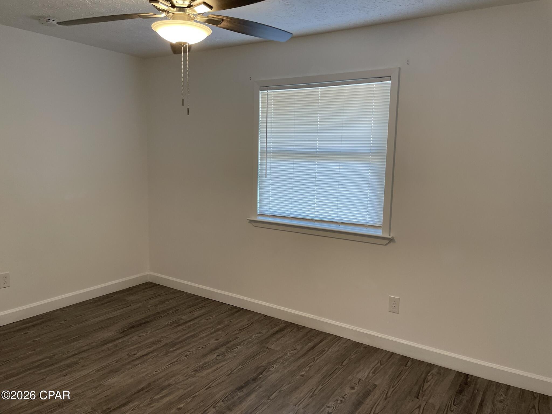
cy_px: 207
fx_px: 415
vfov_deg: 53.1
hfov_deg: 67.3
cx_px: 276
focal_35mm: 26
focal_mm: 4.2
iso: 125
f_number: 1.6
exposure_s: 1/120
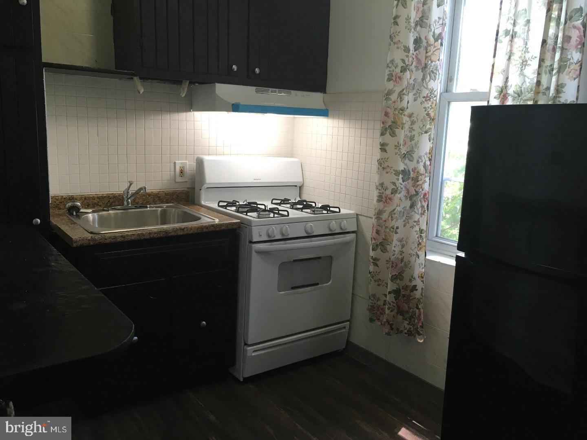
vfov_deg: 48.2
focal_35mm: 29
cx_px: 294
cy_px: 220
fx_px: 492
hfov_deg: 61.7
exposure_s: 1/30
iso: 64
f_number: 2.2
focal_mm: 4.15
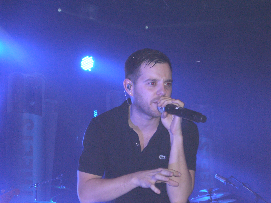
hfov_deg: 24.7
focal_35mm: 79
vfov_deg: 18.7
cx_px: 136
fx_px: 618
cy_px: 102
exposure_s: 1/60
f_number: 4.1
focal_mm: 12.8
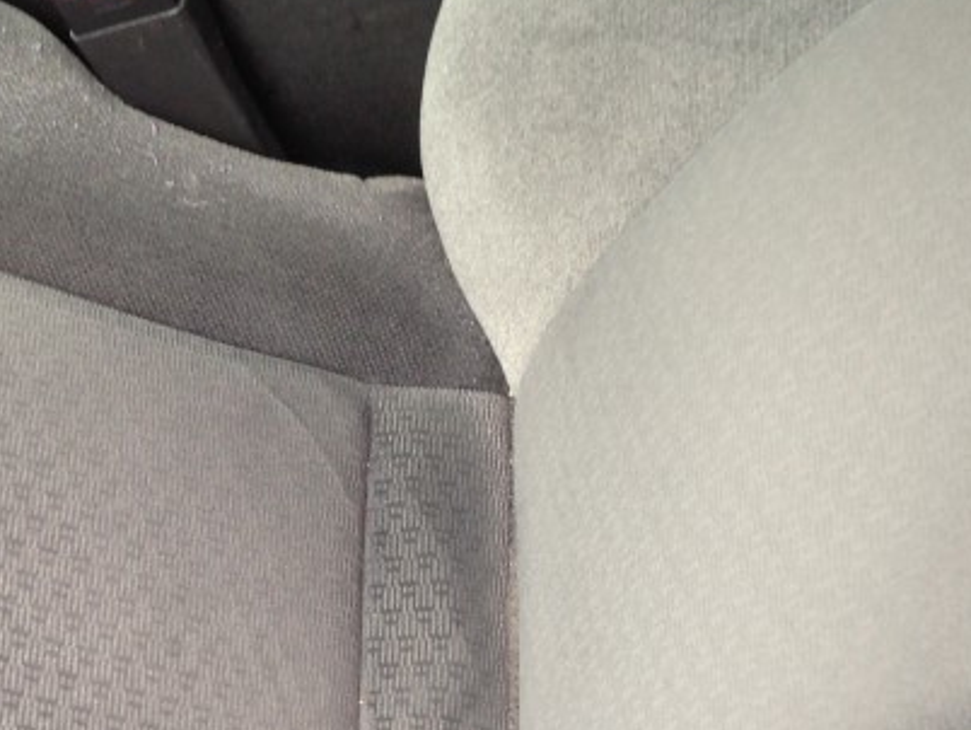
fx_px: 2358
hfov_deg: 23.1
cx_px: 307
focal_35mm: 84
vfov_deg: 17.4
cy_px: 626
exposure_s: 1/30
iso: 50
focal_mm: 4.12
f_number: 2.4
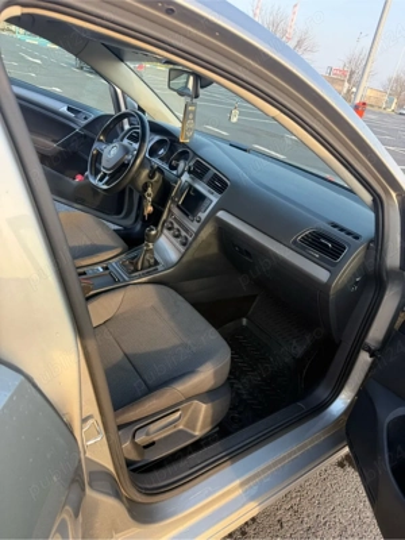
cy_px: 270
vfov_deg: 71.6
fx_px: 374
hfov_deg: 56.8
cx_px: 202
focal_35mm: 24
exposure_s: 1/243
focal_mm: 6.76
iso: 125
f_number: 1.78
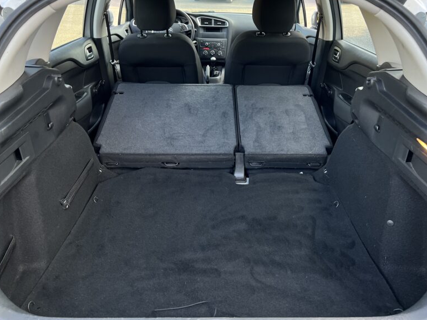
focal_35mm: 27
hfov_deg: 65.3
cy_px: 155
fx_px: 333
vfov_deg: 51.4
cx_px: 216
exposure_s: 1/118
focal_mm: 5.7
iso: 125
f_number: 1.5
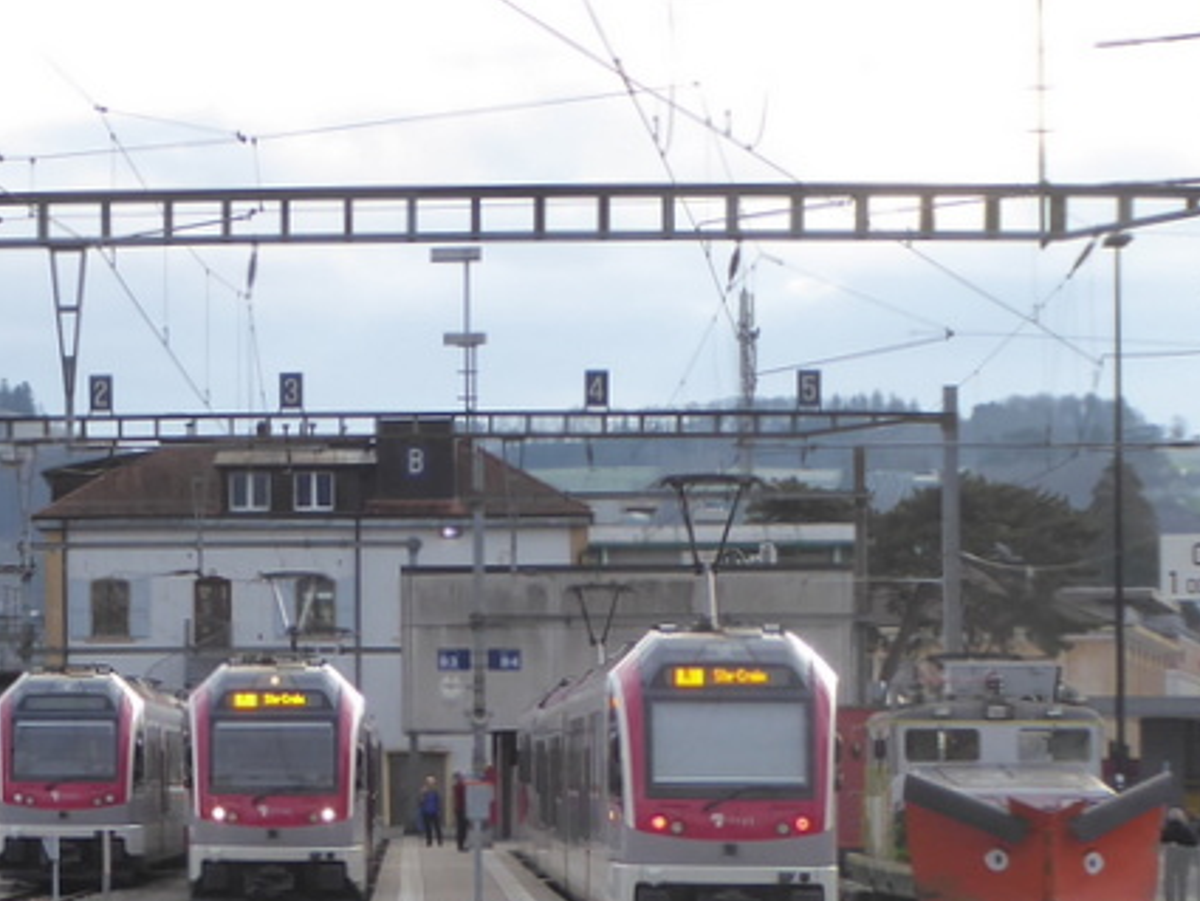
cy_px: 610
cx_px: -299
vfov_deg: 9.2
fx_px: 5583
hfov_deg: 12.0
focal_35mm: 161
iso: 125
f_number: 4.1
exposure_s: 1/200
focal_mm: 9.6
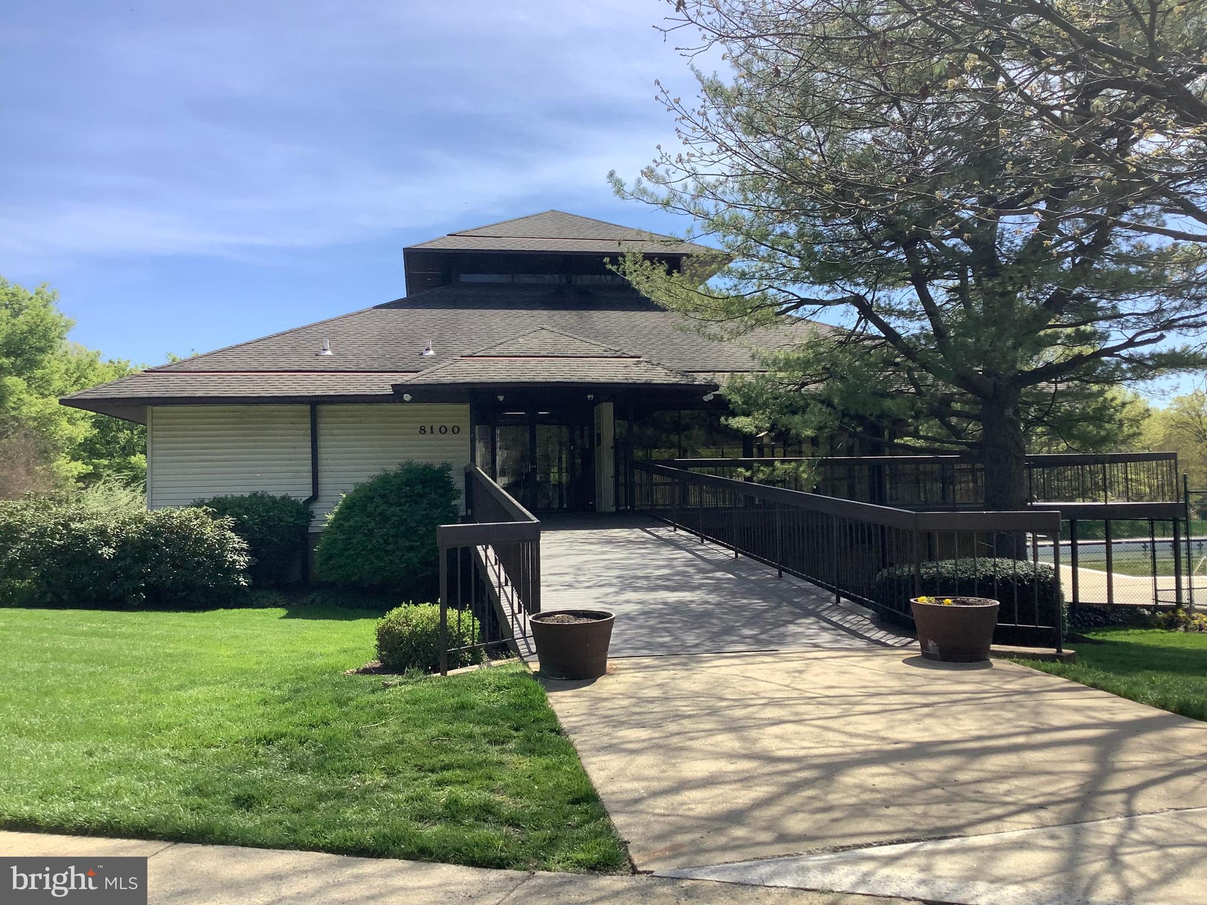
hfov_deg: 58.4
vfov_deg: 45.4
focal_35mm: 31
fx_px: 1081
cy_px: 452
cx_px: 604
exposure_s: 1/1058
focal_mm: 3.3
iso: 25
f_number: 2.4
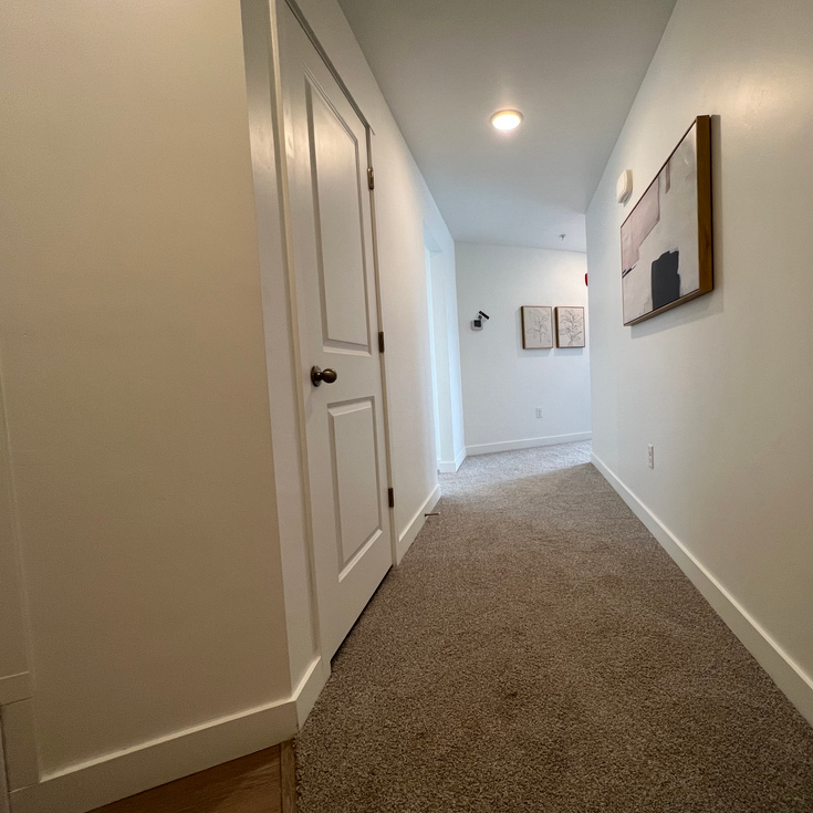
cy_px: 403
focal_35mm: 16
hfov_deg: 86.6
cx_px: 476
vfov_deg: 87.4
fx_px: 425
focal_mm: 1.57
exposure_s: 1/120
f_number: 1.8
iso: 125
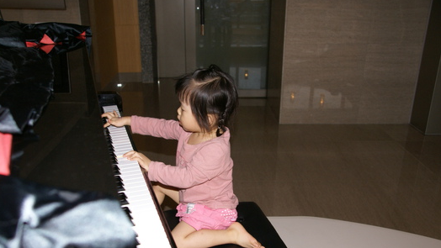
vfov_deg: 32.7
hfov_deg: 55.1
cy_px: 152
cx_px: 189
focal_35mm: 36
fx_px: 421
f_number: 4
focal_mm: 20
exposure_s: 1/60
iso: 400
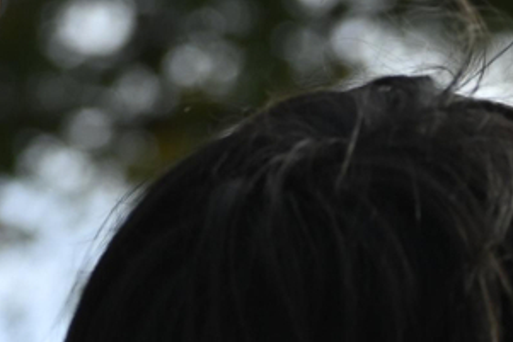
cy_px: -148
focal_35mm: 765
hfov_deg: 2.7
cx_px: -290
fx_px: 10906
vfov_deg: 1.8
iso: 125
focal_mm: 96
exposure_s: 1/500
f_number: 5.6
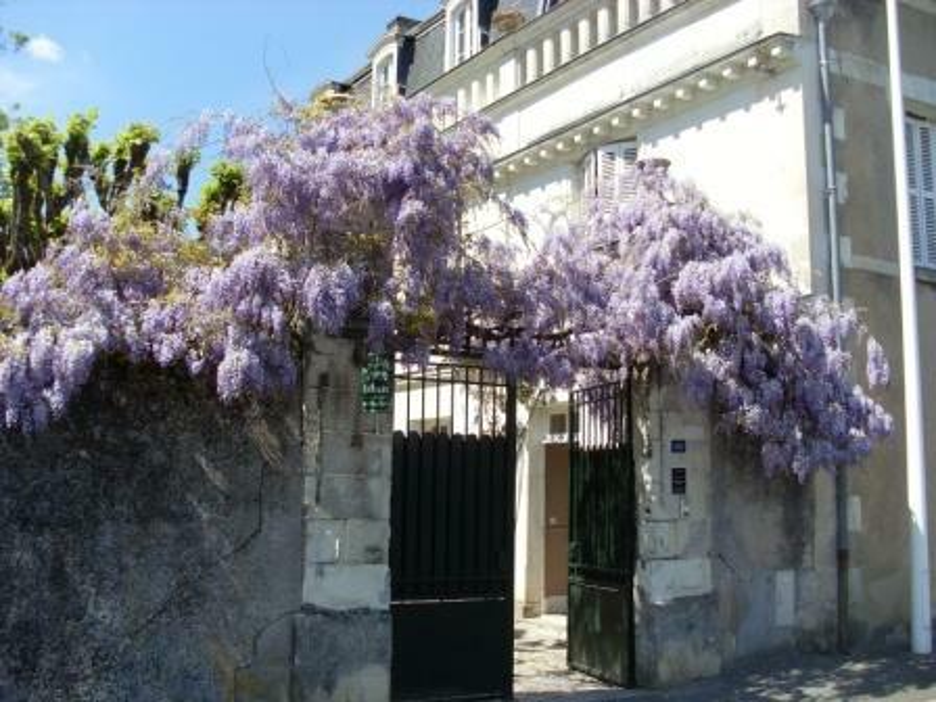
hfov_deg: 49.0
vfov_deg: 37.7
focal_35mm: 38
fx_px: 1028
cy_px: 351
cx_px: 468
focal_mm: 6.3
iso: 80
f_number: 7.7
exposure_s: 1/180
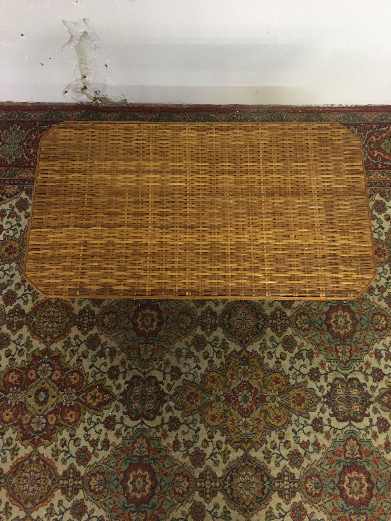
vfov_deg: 61.7
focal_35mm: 29
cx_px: 196
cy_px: 260
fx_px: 437
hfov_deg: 48.2
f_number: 2.2
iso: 200
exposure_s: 1/25
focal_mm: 4.15
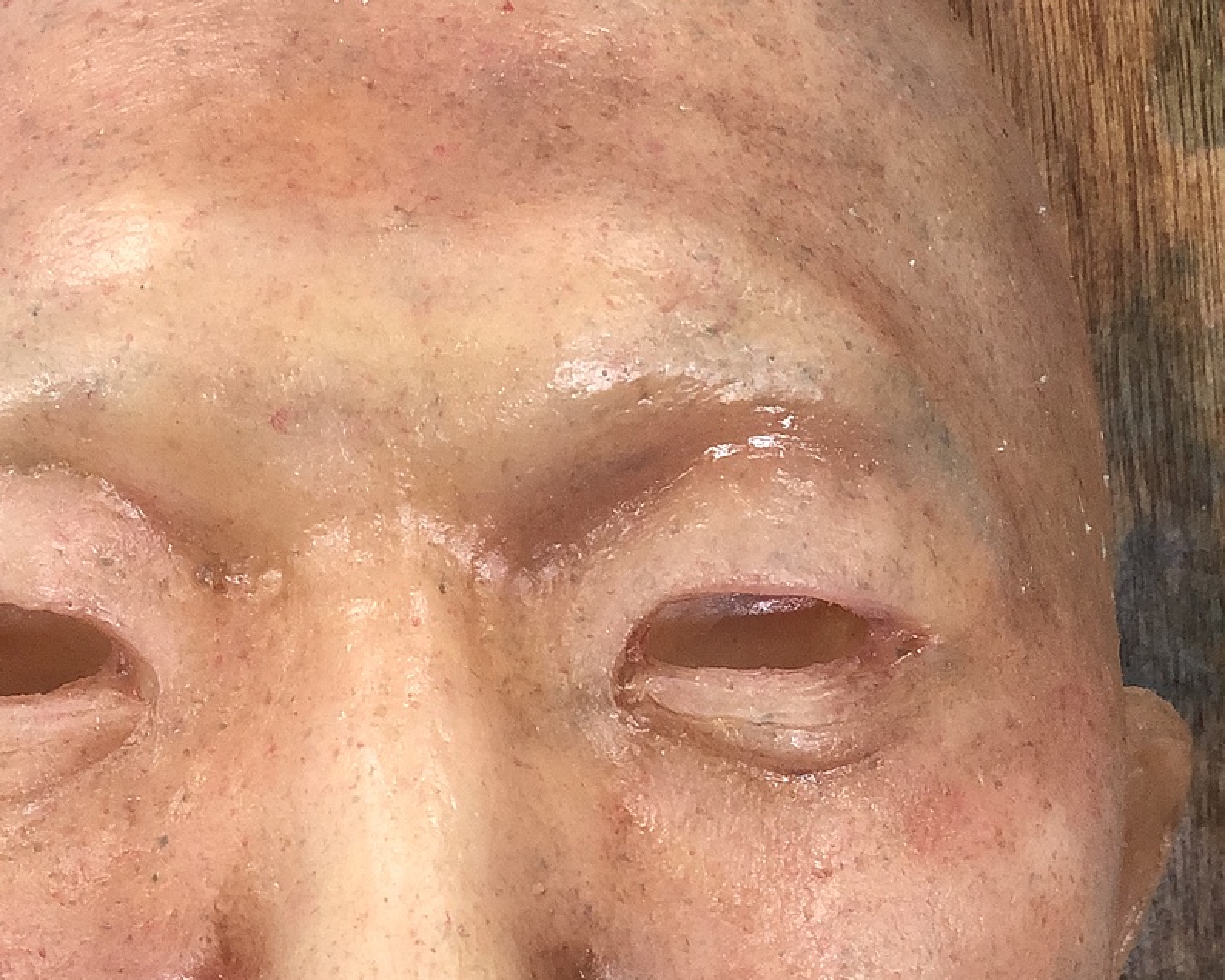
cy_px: 1001
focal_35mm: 109
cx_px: 390
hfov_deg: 17.6
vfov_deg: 13.9
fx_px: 3952
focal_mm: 6
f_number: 2.4
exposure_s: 1/33
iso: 80
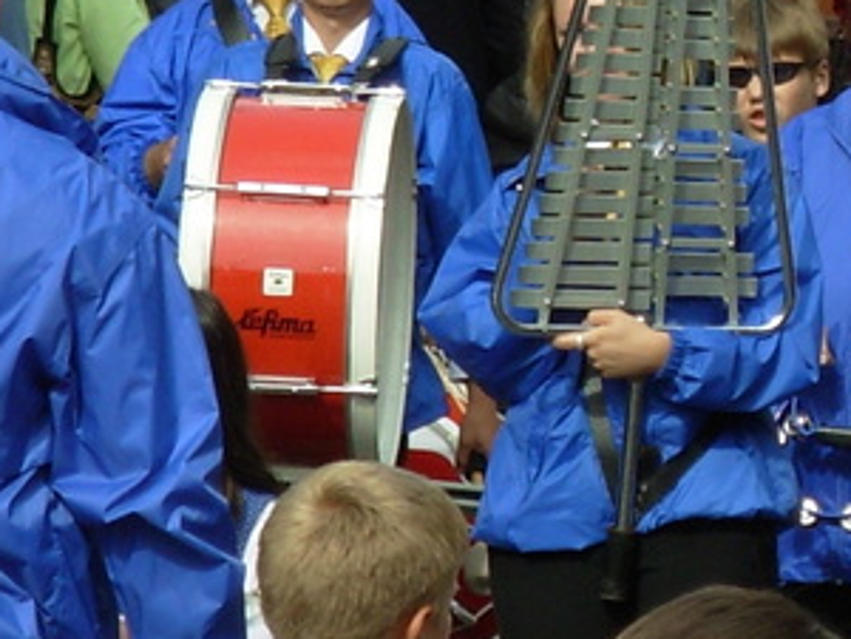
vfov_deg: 2.0
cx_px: 1396
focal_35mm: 759
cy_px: -190
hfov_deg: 2.6
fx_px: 18659
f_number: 5
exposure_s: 1/313
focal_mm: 31.4
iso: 50
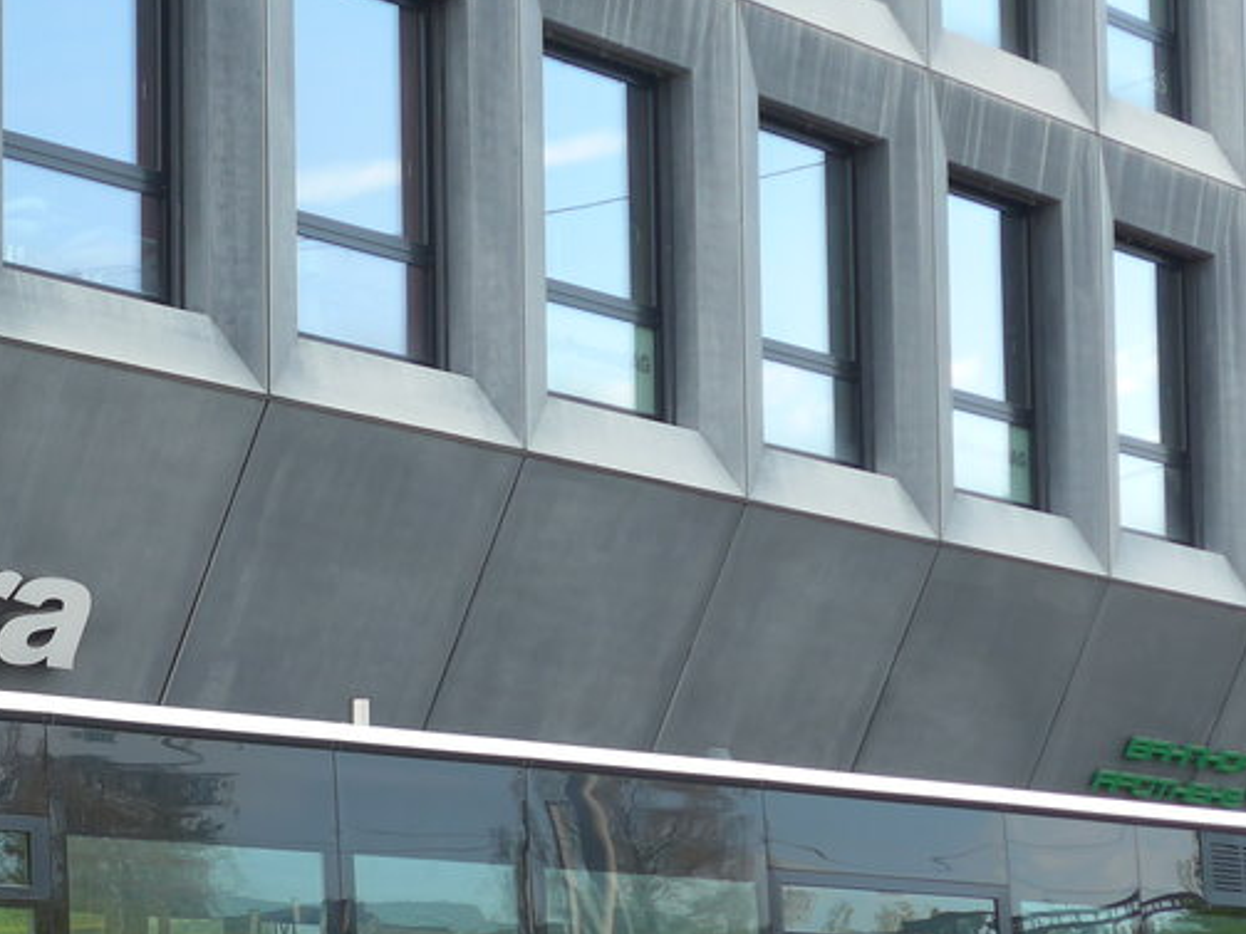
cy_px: 766
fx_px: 4462
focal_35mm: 124
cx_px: 82
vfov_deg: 11.9
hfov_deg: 15.7
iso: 80
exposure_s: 1/250
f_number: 3.3
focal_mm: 10.7
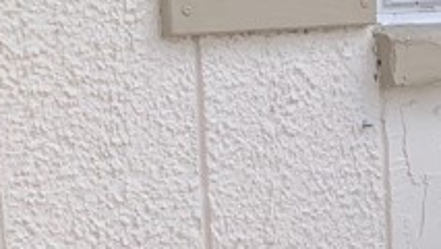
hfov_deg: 12.9
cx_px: 975
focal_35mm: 136
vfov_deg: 8.8
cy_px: 284
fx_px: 1591
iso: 25
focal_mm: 4.25
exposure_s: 1/1136
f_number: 1.8
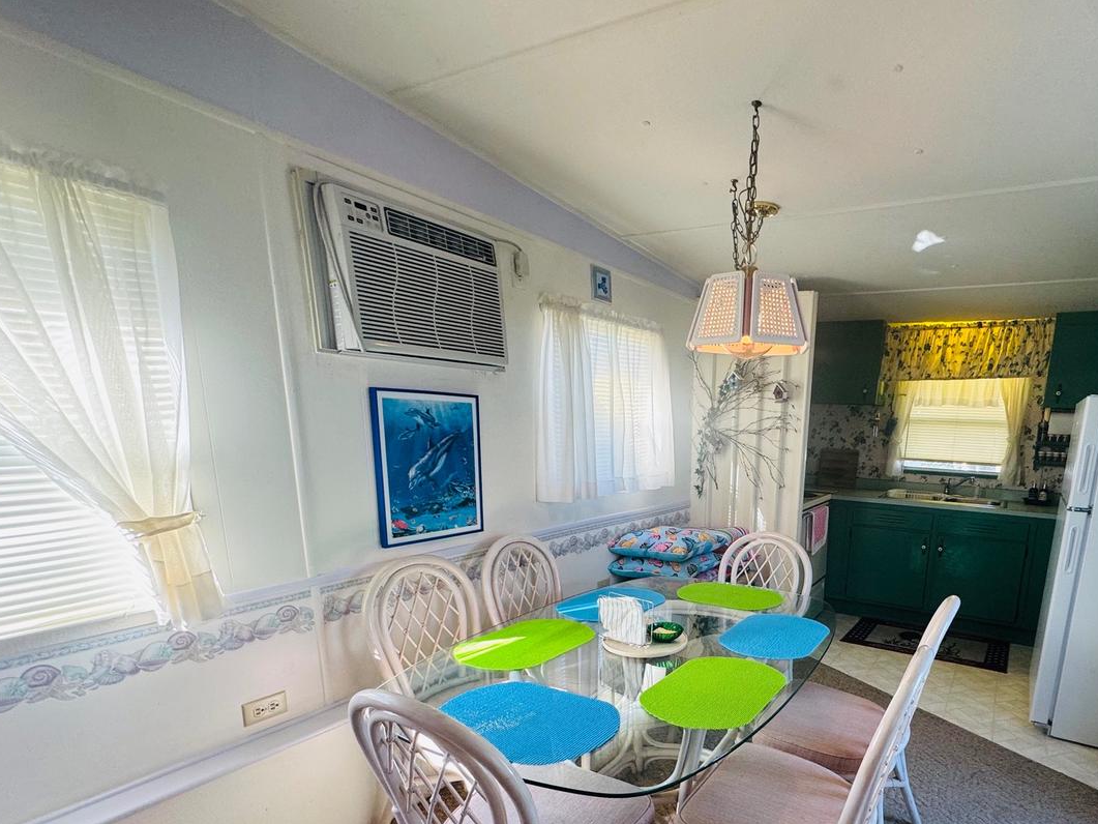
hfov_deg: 82.3
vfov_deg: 66.6
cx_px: 714
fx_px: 603
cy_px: 557
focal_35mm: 19
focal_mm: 2.22
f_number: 2.2
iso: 125
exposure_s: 1/120
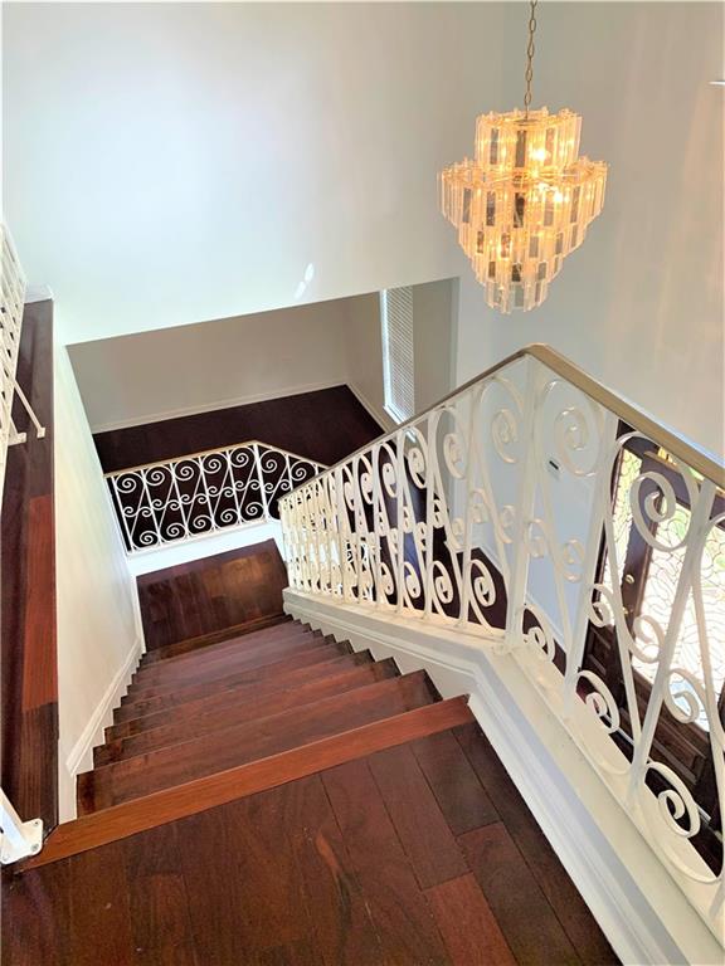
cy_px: 483
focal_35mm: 26
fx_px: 726
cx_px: 362
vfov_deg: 67.3
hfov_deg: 53.1
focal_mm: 4.25
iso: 80
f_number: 1.8
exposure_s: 1/60
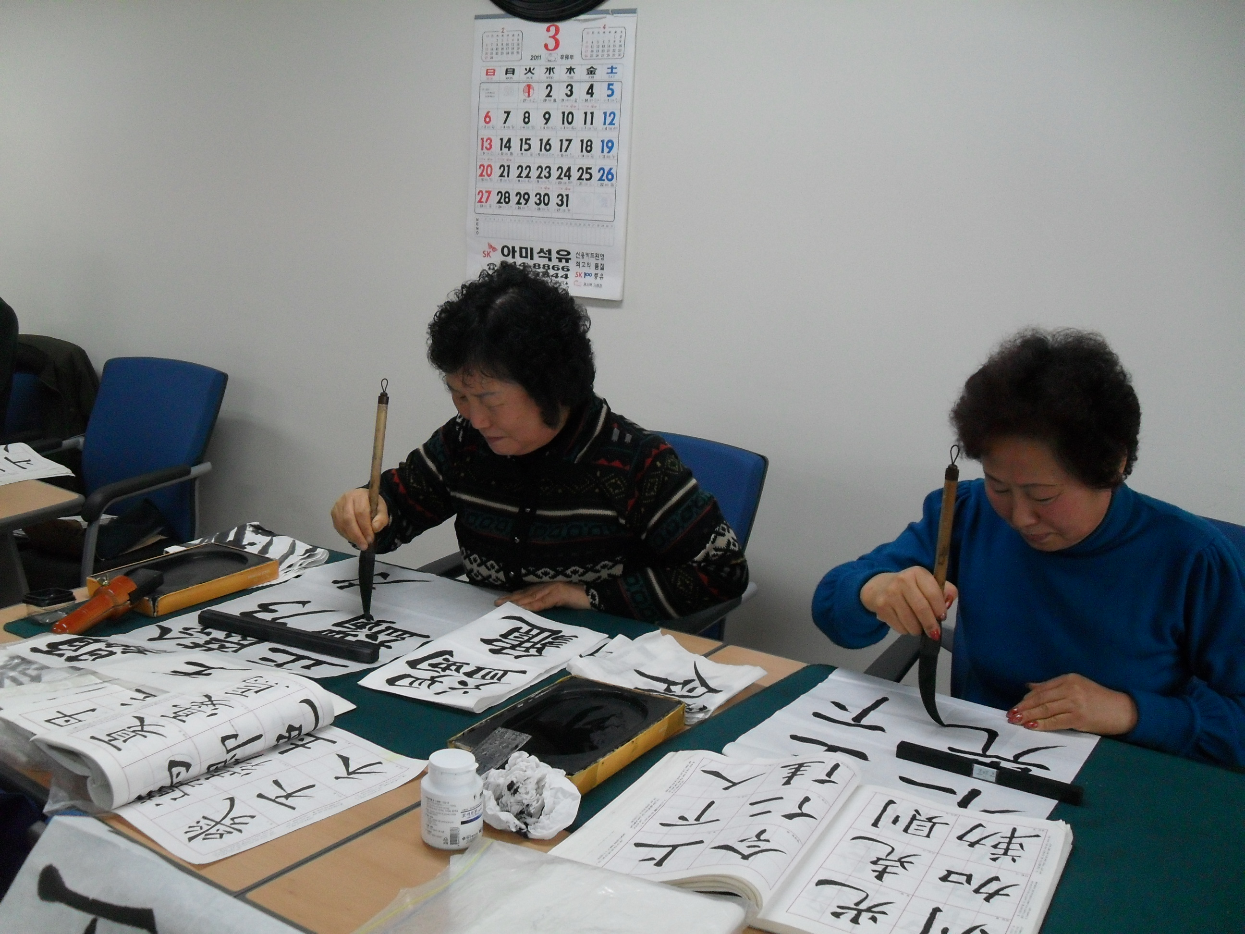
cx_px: 622
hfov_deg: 52.6
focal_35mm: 35
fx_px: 1259
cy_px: 467
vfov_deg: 40.7
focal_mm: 6.2
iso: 200
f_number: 2.8
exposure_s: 1/90
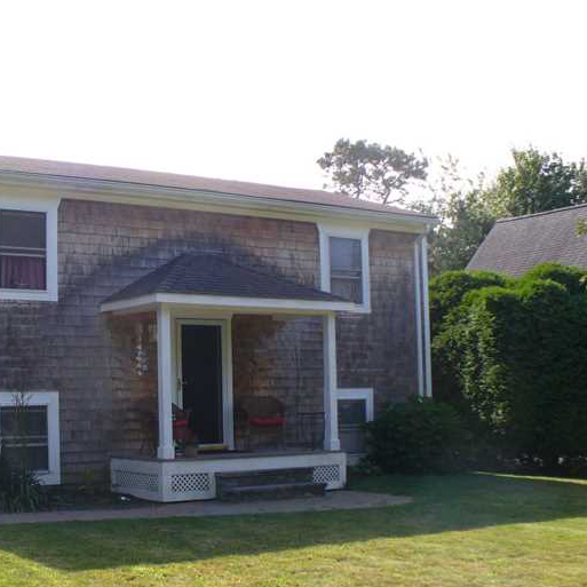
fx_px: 978
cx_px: 204
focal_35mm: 51
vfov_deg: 33.3
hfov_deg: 33.2
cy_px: 334
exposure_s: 1/500
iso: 80
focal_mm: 6.1
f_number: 2.8
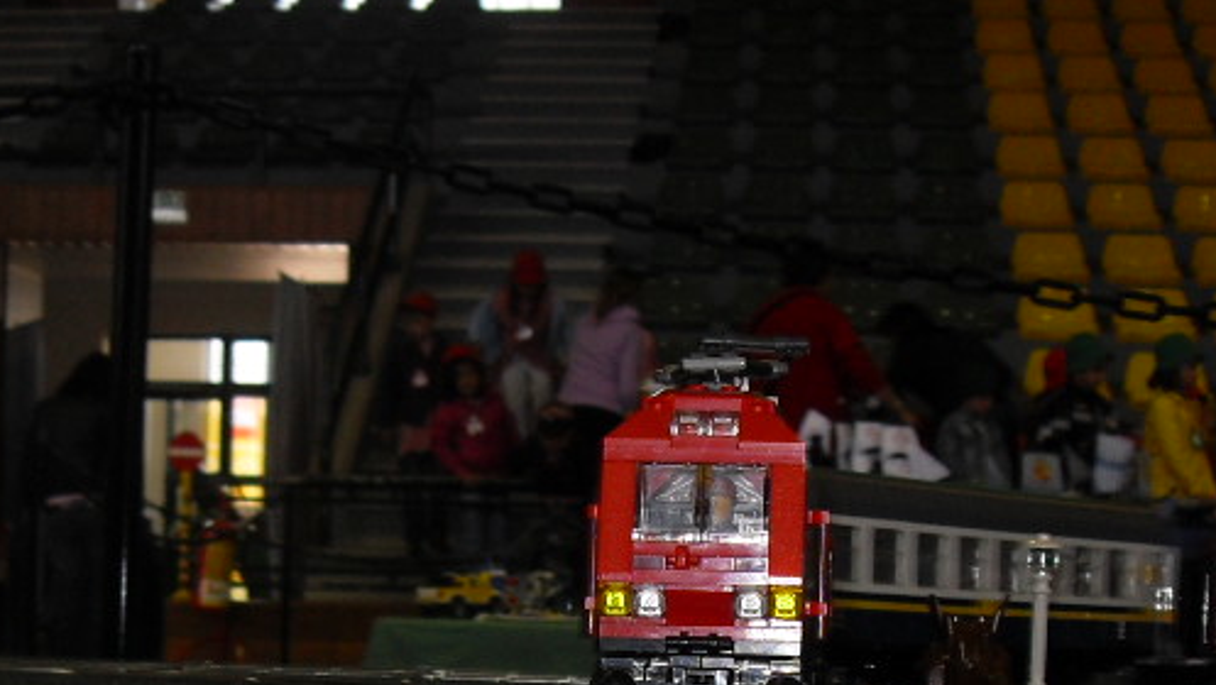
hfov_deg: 25.6
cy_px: 734
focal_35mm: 83
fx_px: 2677
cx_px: 636
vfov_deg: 14.3
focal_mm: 6.3
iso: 100
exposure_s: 1/45
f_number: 2.8
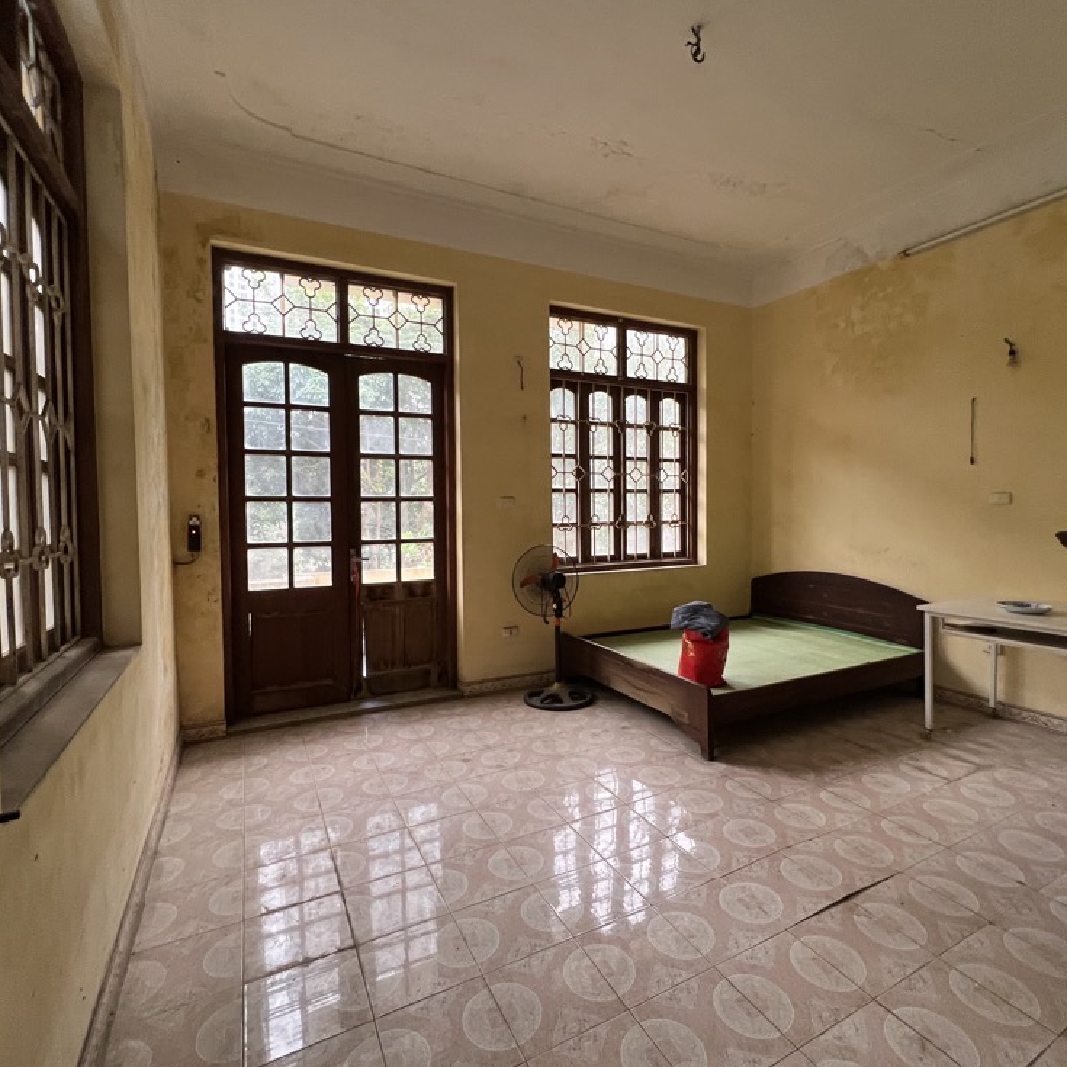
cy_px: 530
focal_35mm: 16
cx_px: 576
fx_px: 558
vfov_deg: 87.4
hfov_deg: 87.3
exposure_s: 1/50
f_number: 1.8
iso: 250
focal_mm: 1.57
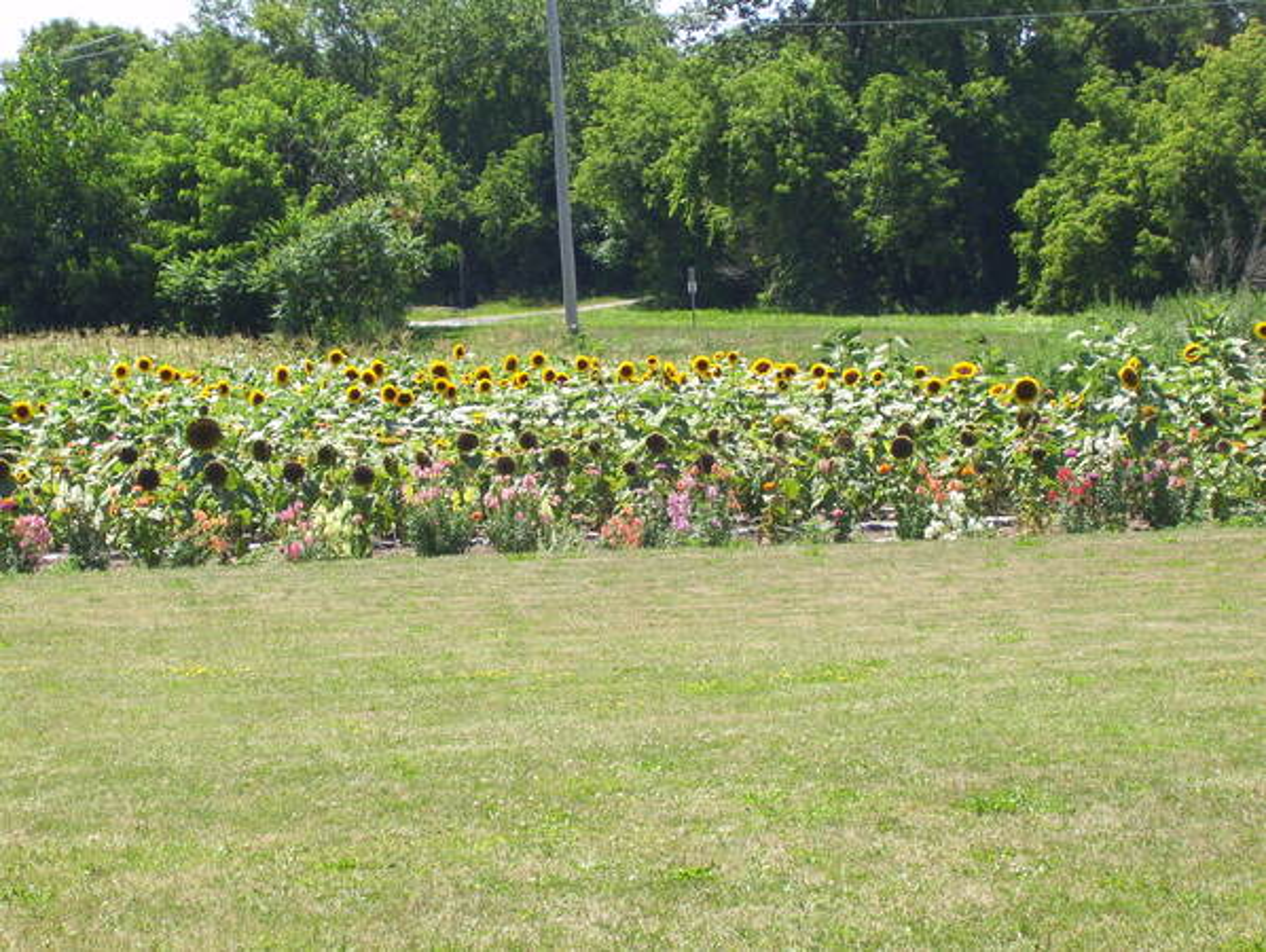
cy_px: 476
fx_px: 3955
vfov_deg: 13.7
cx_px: 633
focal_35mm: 108
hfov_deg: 18.2
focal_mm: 18
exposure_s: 1/320
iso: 80
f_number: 4.6
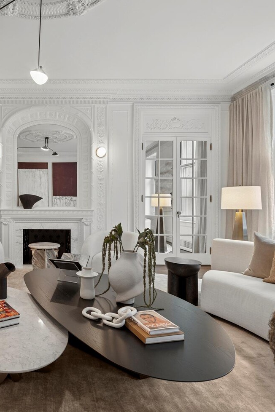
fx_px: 264
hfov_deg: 50.8
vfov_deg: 76.1
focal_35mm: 23
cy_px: 206
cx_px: 45
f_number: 8
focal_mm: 15
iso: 320
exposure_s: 1/5
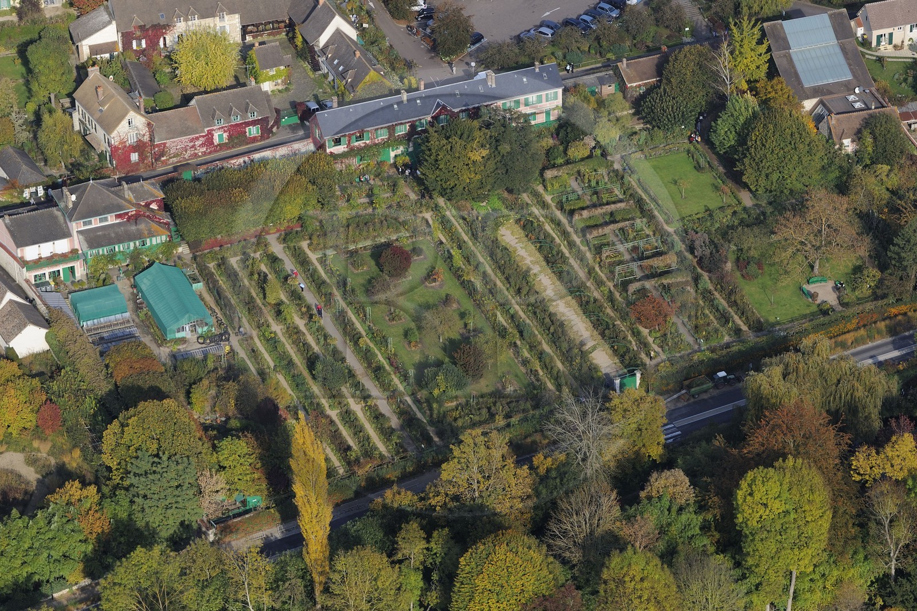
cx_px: 458
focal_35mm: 105
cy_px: 306
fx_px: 2674
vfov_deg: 13.0
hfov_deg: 19.5
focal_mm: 105
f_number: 7.1
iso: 400
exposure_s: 1/800
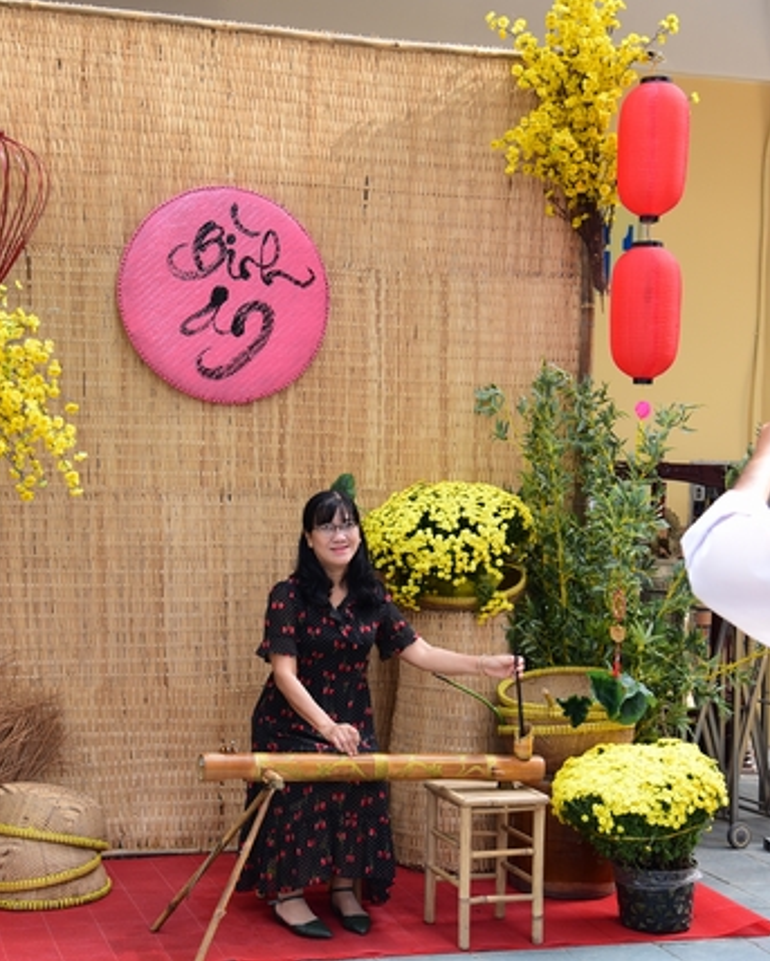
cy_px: 476
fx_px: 1622
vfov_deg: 33.0
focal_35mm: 57
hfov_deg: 26.6
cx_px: 274
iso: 160
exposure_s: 1/100
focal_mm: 40
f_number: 5
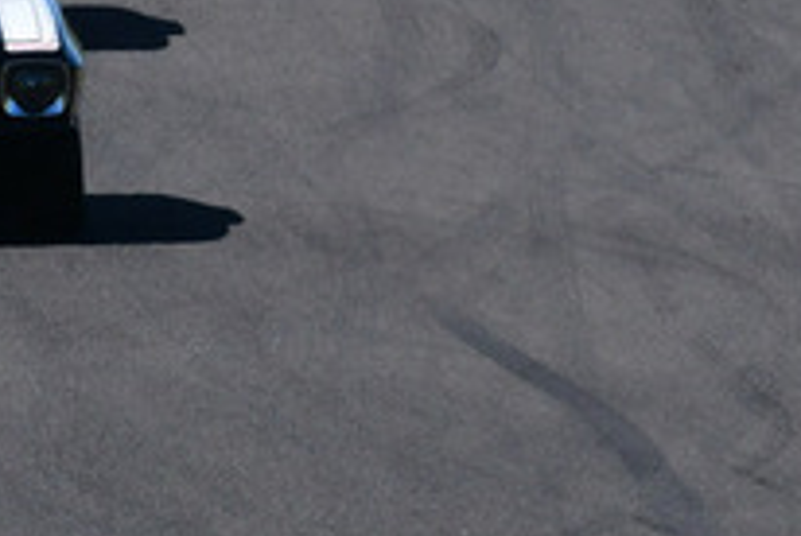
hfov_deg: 0.9
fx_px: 53208
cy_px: -249
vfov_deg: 0.6
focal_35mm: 2388
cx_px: -62
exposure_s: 1/640
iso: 500
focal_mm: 410
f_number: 13
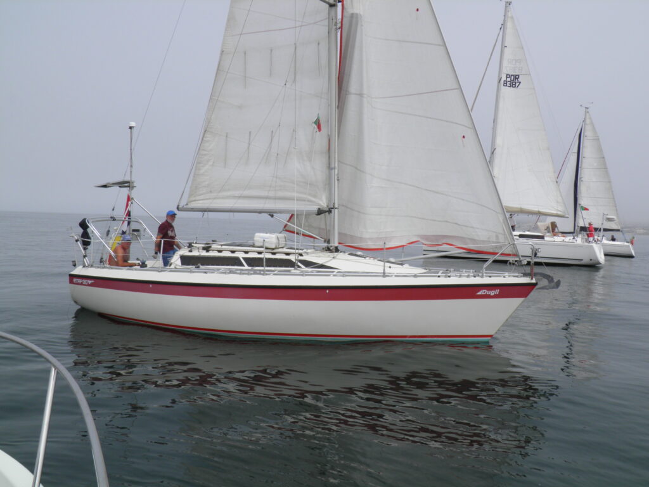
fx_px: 562
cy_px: 244
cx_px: 324
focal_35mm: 30
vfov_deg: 46.8
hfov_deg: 60.0
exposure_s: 1/500
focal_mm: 5.5
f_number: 5.9
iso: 50
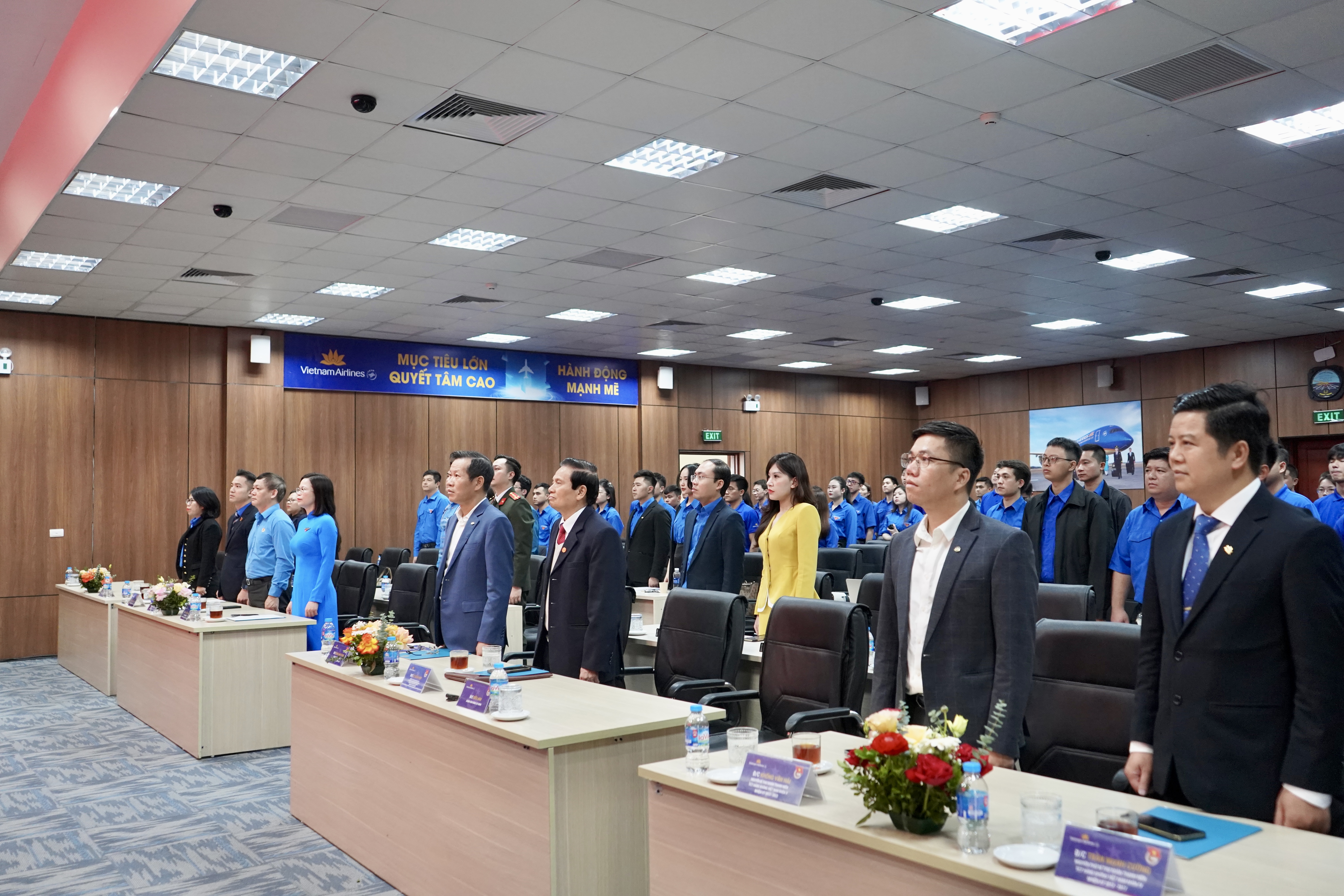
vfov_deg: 43.6
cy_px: 448
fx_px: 1120
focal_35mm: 30
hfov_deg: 61.9
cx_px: 672
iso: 3200
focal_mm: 30
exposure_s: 1/160
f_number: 4
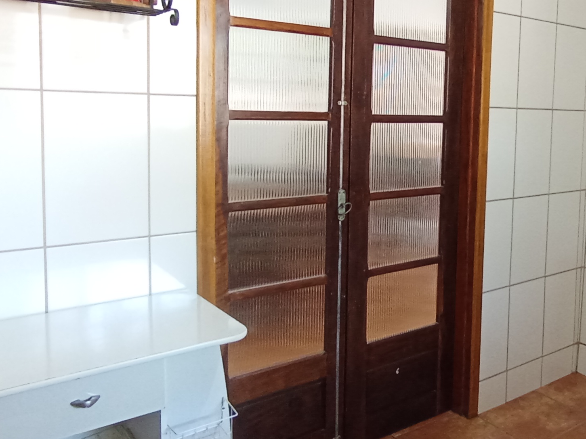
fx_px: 609
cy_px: 159
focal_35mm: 36
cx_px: 405
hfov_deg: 50.1
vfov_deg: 39.3
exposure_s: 1/30
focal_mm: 1.65
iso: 331
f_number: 2.2
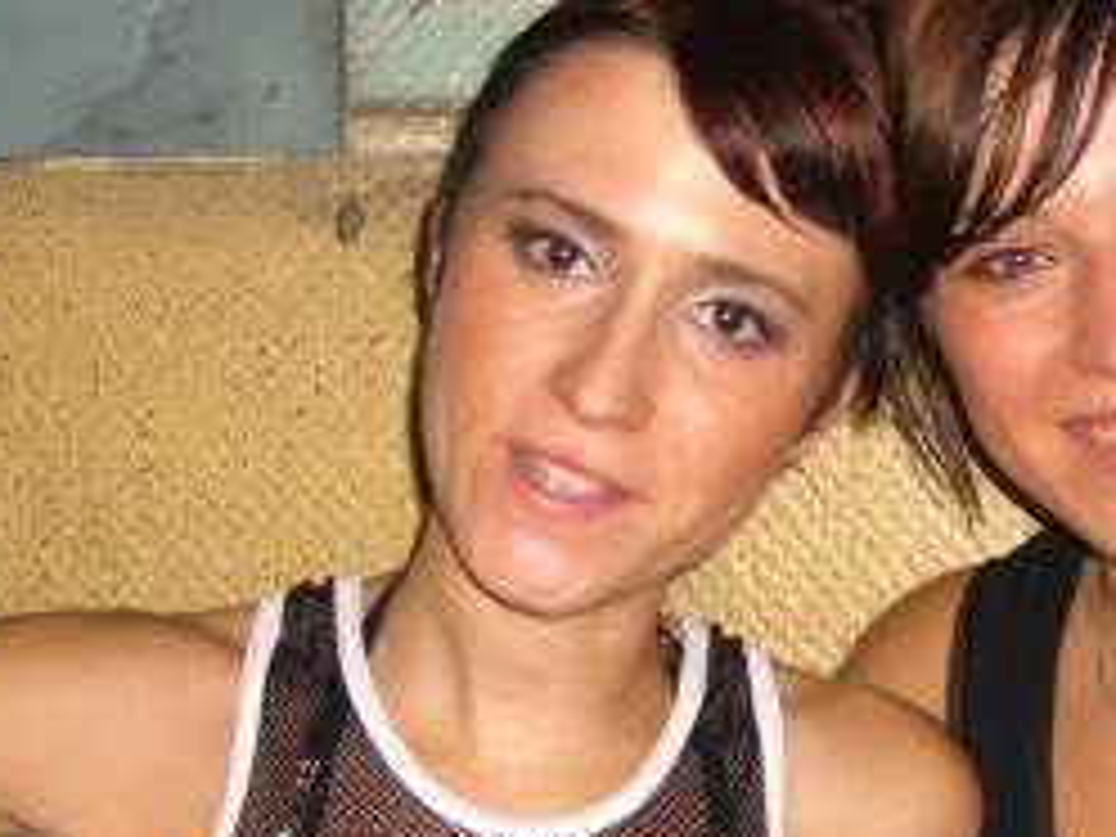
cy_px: 544
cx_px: 783
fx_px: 2966
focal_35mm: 92
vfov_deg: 16.0
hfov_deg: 21.2
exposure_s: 1/60
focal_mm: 7.9
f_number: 2.8
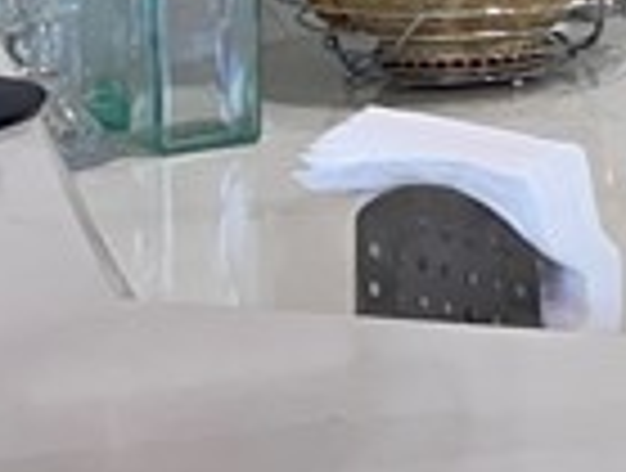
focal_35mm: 191
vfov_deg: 7.6
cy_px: -351
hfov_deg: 8.5
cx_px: 1932
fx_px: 3463
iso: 32
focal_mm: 5.1
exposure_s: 1/45
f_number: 1.6
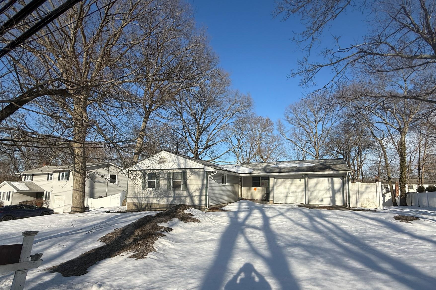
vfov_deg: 70.0
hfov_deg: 93.0
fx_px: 206
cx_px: 238
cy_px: 167
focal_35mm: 17
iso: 50
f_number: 2.2
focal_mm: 2.22
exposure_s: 1/2506
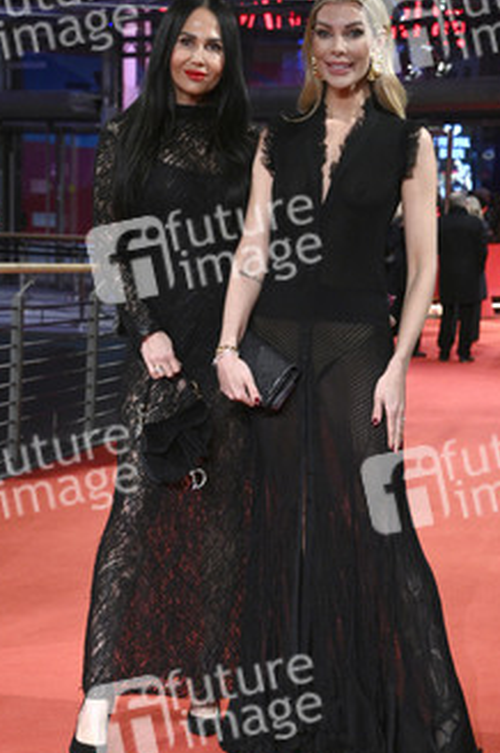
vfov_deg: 24.5
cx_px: 271
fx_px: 1733
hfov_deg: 16.4
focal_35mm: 83
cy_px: 365
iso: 6400
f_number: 5.6
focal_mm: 68
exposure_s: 1/250
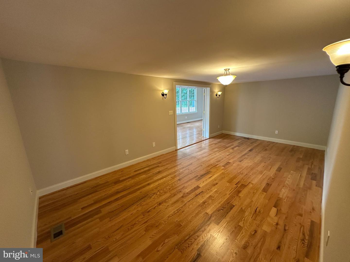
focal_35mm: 14
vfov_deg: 85.7
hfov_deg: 102.1
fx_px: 142
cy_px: 131
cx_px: 175
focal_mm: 2.22
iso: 160
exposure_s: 1/60
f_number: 2.2
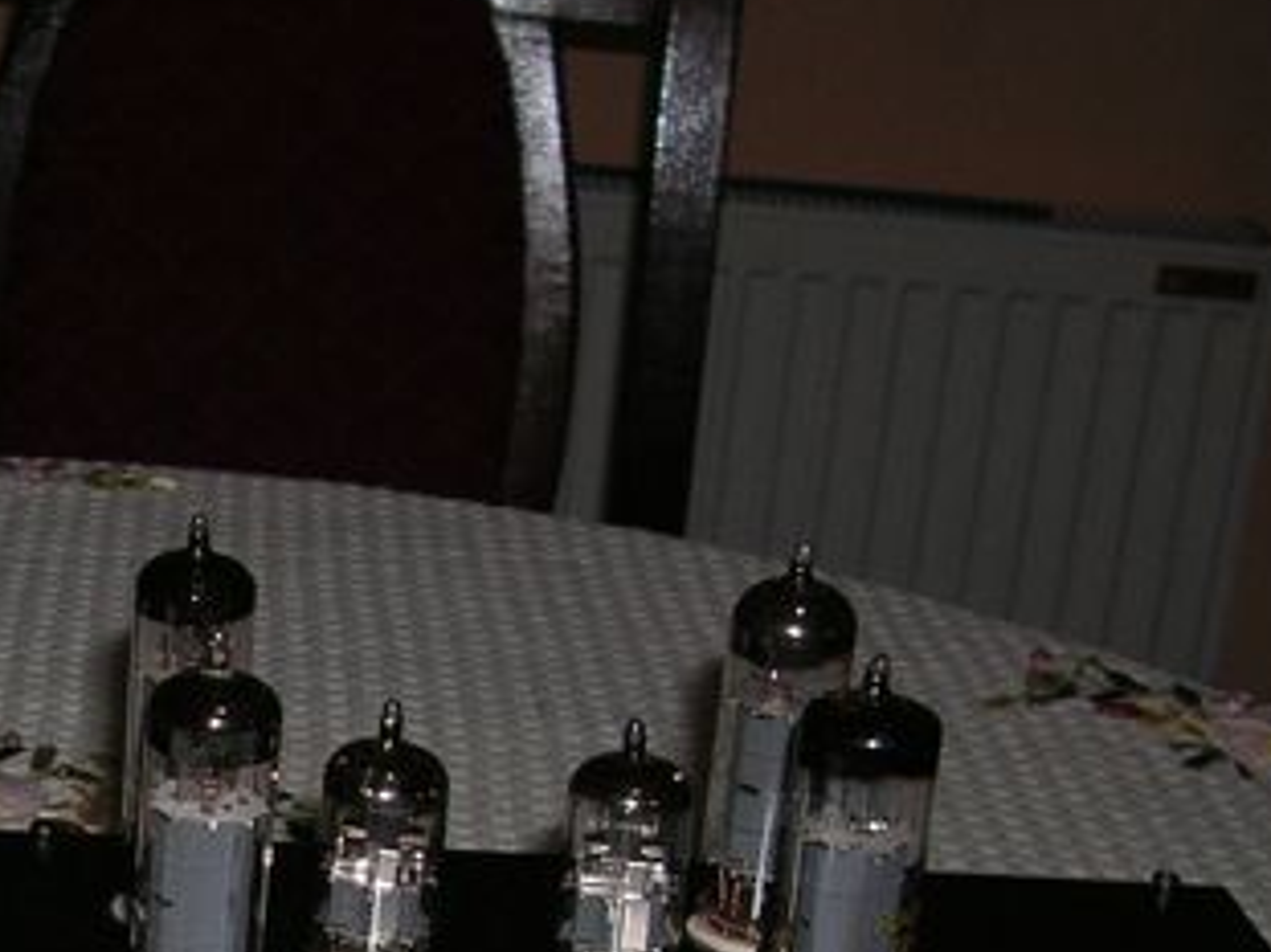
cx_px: -41
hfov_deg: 21.0
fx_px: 3303
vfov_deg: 16.0
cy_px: 1026
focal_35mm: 90
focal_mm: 5.8
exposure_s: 1/60.1
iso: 50
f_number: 2.8
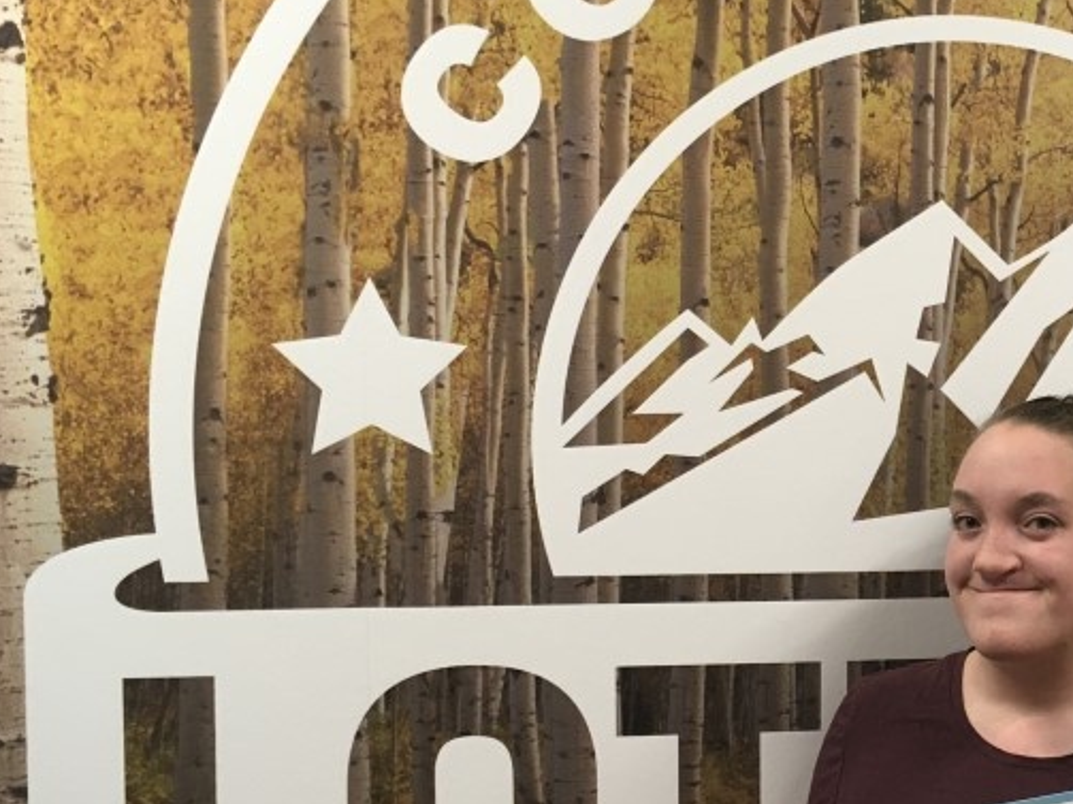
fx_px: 1828
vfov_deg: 24.8
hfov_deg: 30.8
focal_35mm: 59
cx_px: 1015
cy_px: 467
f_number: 2.2
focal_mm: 4.15
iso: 100
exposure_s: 1/30
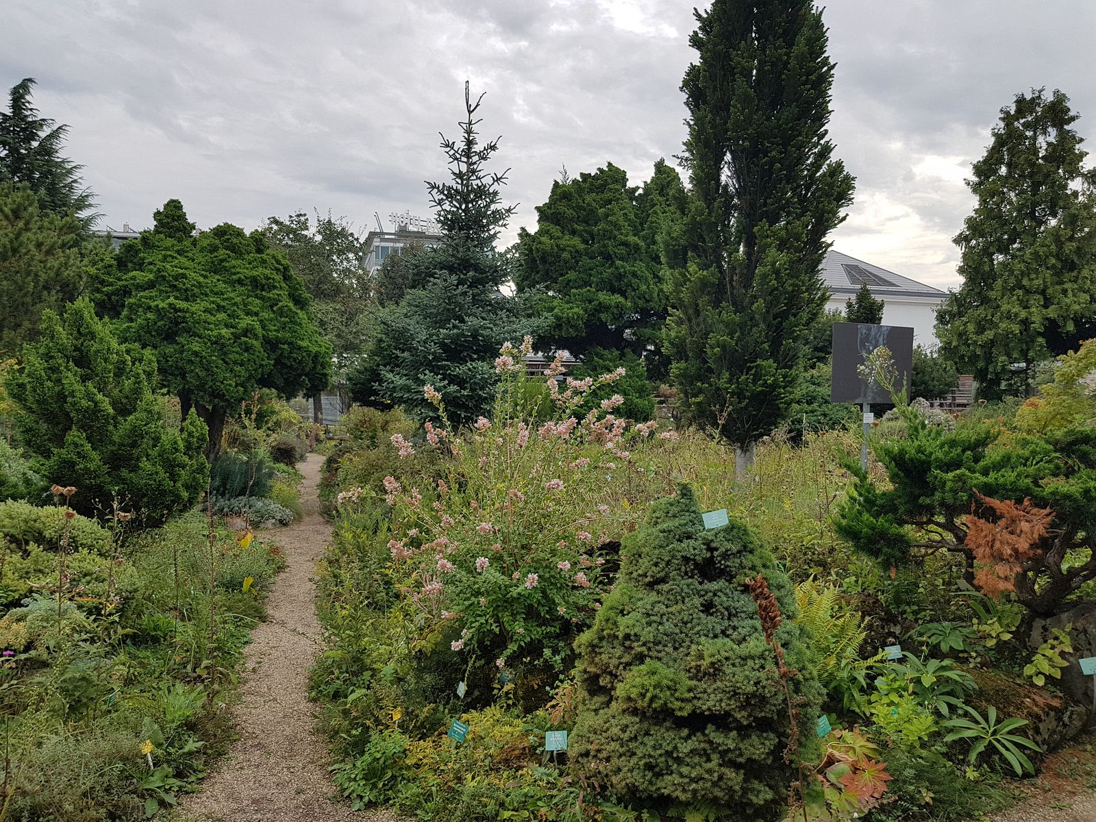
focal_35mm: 26
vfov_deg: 53.1
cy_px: 411
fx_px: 823
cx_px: 548
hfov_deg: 67.3
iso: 50
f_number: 1.7
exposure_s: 1/1952
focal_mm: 4.2
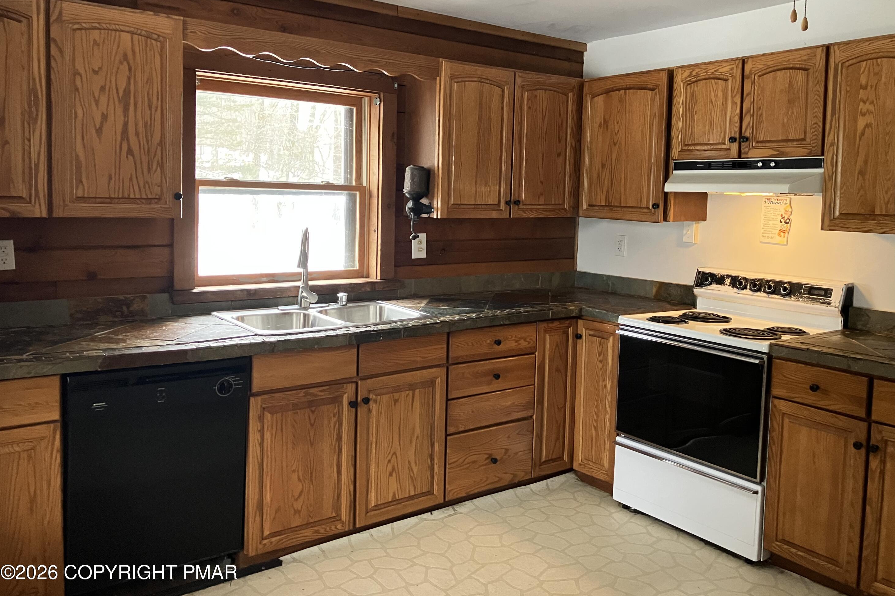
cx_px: 460
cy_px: 259
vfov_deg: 43.5
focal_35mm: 30
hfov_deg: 61.9
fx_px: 746
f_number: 1.8
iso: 320
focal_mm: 3.99
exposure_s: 1/60
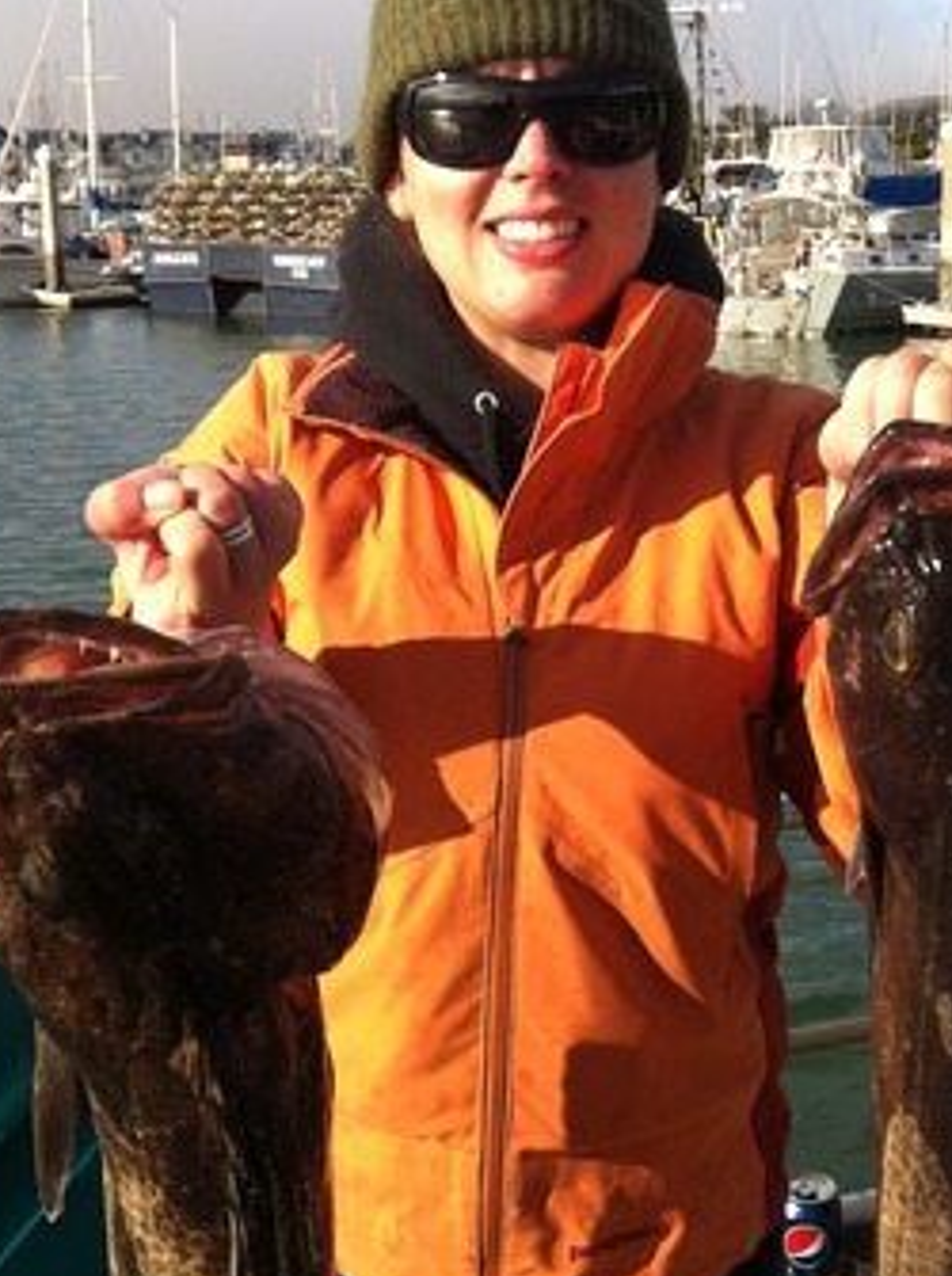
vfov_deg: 34.4
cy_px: 648
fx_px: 2060
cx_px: 583
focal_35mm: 56
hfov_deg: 26.0
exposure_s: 1/1117
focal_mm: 3.85
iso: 80
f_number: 2.8
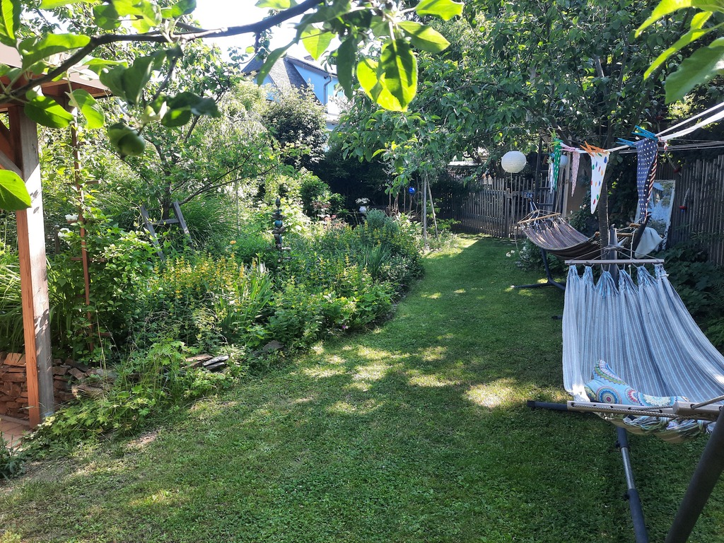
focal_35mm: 25
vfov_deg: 54.9
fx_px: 523
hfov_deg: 69.4
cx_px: 362
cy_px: 272
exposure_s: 1/120
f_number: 2
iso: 32
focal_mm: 4.6
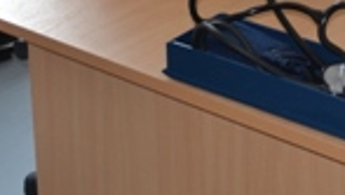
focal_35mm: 137
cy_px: -231
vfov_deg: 8.3
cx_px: 437
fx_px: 1254
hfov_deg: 15.0
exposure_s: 1/125
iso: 200
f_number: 4
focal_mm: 20
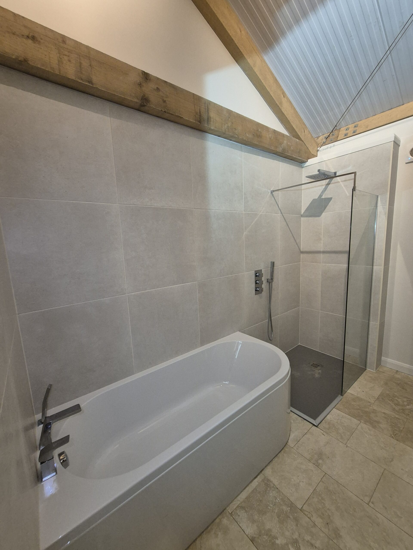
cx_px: 206
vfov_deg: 106.2
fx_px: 207
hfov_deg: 89.9
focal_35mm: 13
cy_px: 275
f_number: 2.2
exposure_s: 1/50
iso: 800
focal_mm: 2.2
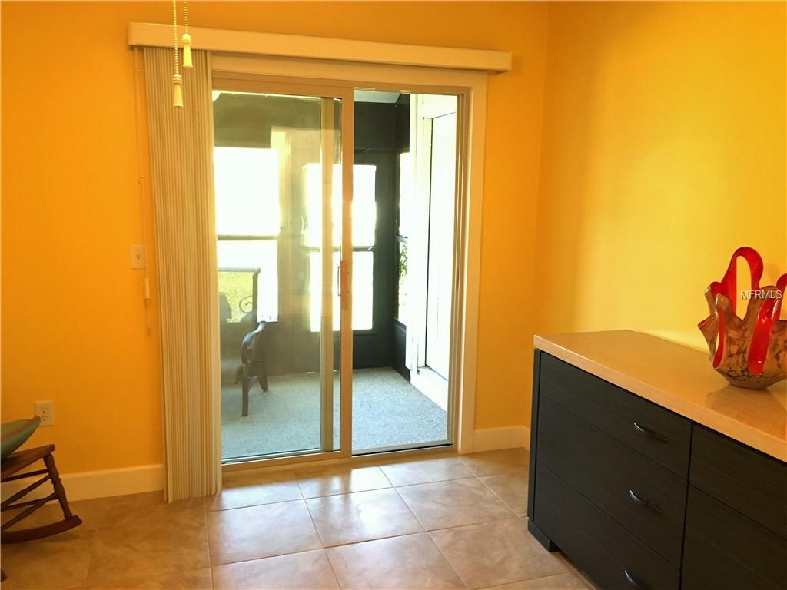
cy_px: 295
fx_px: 659
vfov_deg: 48.2
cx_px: 394
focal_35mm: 29
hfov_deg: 61.7
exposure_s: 1/17
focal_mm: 4.15
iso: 200
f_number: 2.2
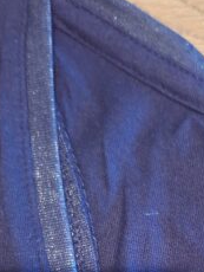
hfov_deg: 18.1
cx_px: 193
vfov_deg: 21.1
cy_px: 394
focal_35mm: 80
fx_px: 627
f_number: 1.8
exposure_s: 1/20
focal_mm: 5.54
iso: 800
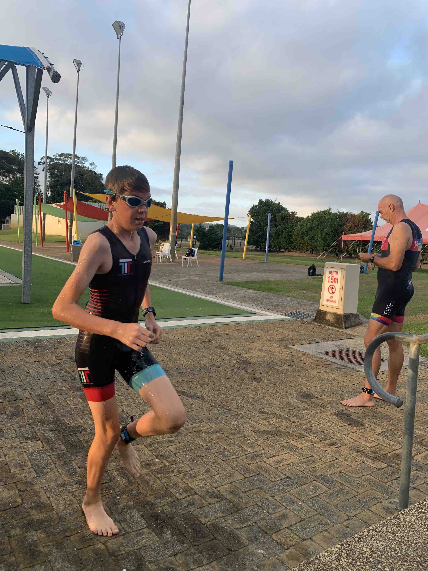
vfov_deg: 67.3
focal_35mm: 26
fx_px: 429
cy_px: 286
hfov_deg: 53.1
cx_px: 214
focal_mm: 4.25
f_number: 1.8
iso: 25
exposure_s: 1/334
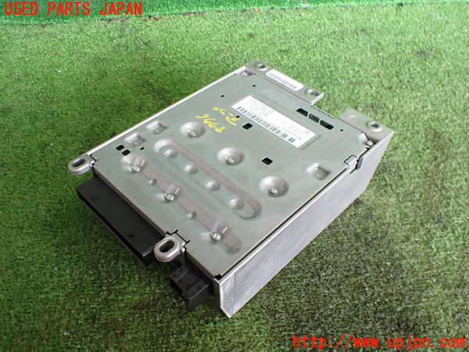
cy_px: 176
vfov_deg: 46.8
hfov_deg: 60.0
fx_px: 406
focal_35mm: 30
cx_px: 234
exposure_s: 1/125
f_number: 2.3
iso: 640
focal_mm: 5.4
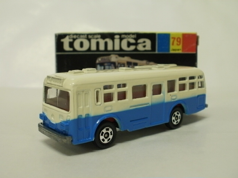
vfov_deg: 32.9
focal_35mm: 44
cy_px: 89
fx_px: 303
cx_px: 119
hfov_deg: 42.9
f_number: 4
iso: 125
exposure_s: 1/13
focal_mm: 7.7
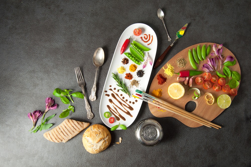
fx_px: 240
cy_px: 84
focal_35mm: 34
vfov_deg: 38.3
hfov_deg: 55.2
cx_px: 126
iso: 200
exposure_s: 4
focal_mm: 23
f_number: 10
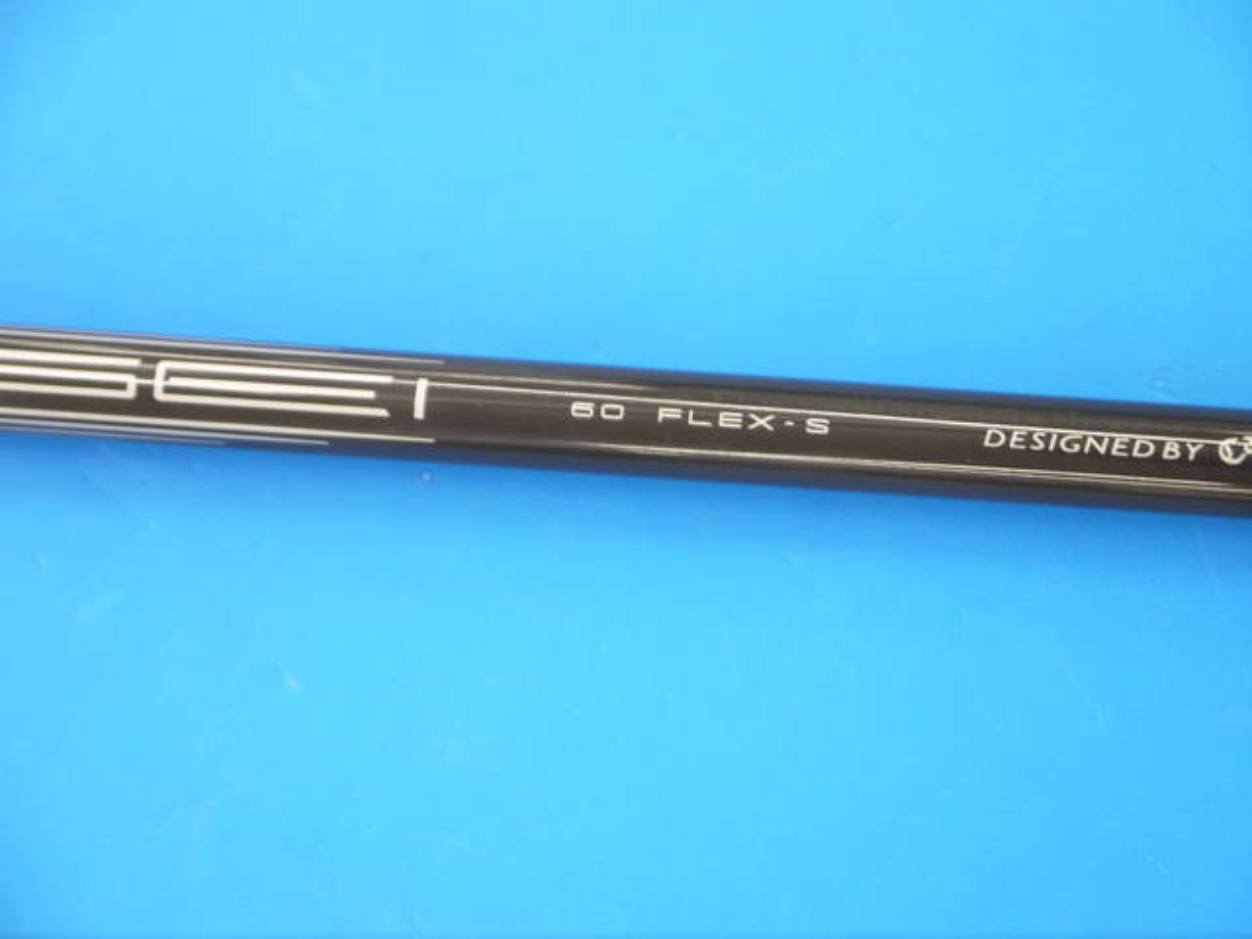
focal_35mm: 84
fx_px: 3038
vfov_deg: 17.6
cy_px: 470
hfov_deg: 23.3
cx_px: 626
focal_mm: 42
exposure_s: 1/80
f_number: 5.6
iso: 800
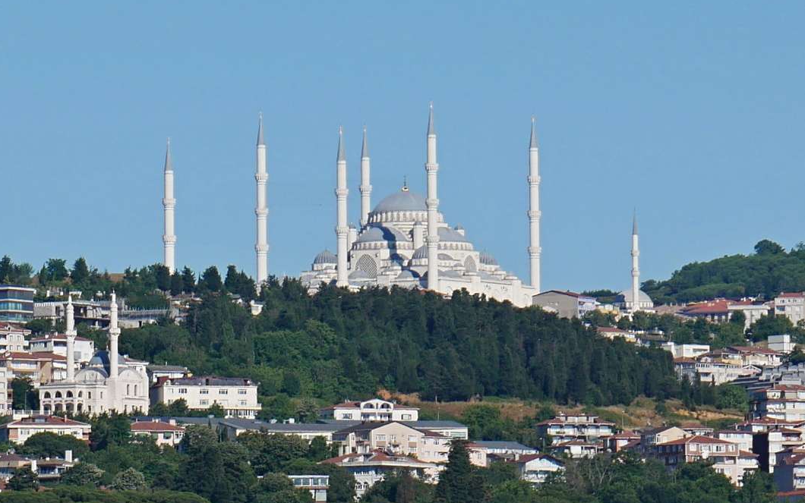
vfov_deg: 10.2
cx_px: 401
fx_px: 2809
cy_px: 295
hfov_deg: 16.3
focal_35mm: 128
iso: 200
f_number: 10
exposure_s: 1/640
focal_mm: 60
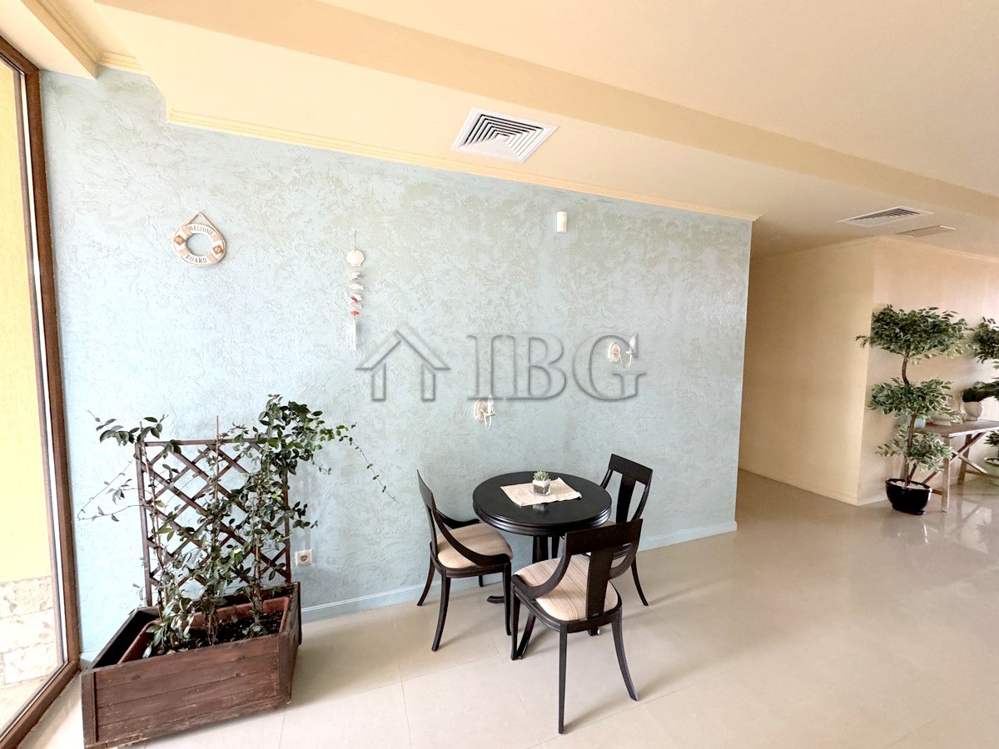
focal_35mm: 14
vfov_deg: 85.7
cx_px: 500
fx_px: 404
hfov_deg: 102.1
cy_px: 374
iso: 320
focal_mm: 2.22
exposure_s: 1/100
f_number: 2.2
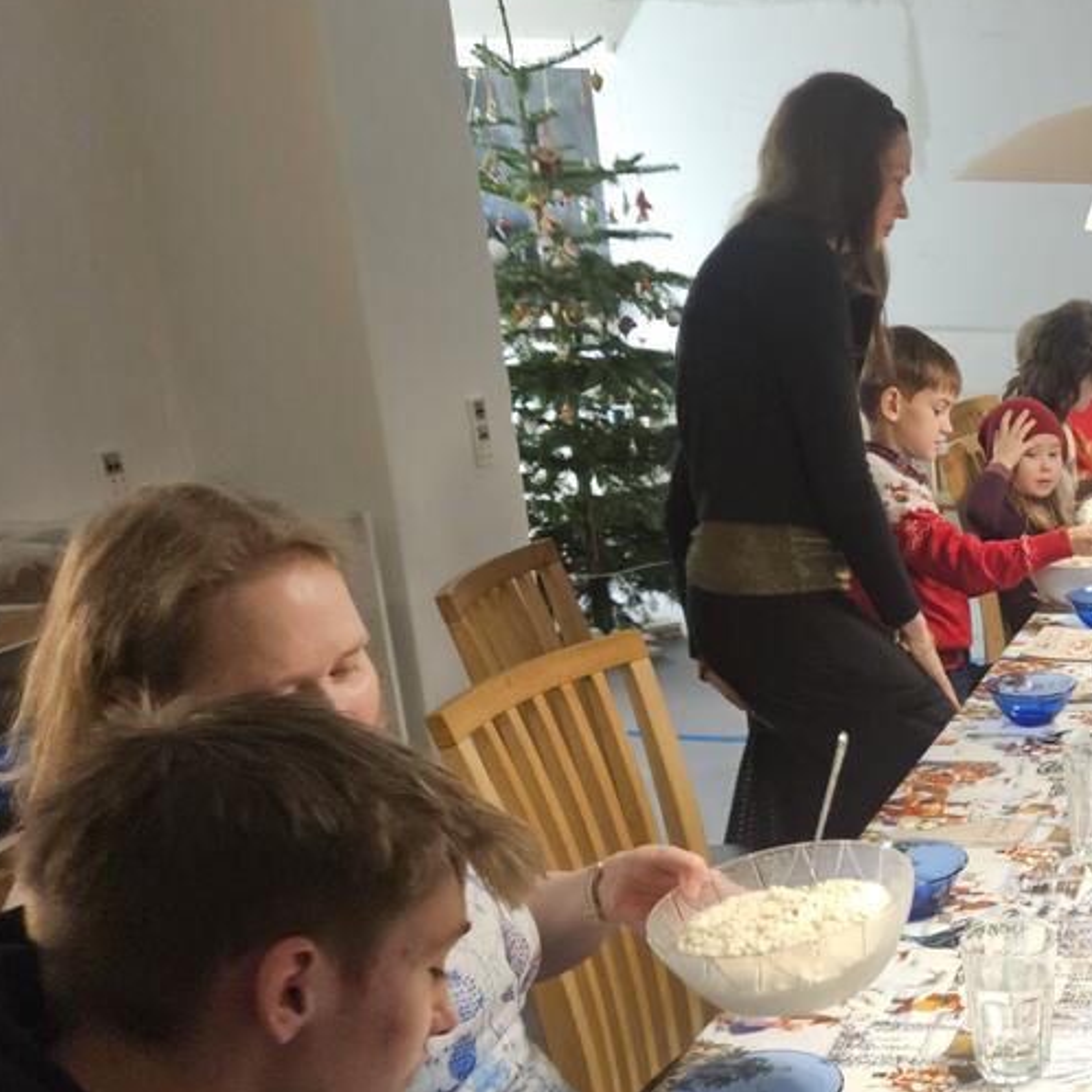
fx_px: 1677
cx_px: 1213
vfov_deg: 35.1
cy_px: 851
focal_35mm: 47
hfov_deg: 31.8
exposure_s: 1/100
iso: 640
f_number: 1.8
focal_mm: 5.4
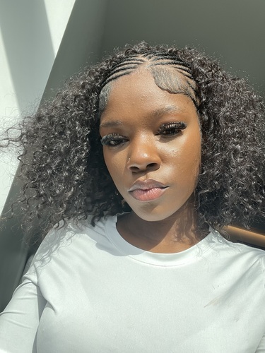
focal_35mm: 30
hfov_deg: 46.8
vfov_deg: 60.0
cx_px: 132
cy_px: 176
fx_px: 306
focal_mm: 2.71
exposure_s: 1/161
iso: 25
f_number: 2.2
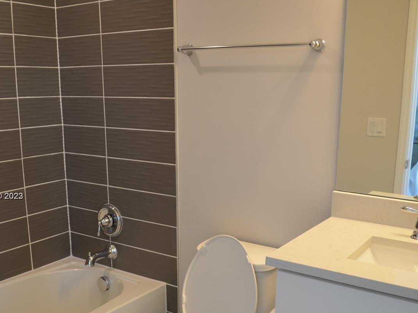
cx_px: 212
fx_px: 471
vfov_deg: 36.6
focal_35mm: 39
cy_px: 197
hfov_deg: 47.9
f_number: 4
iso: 400
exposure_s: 1/60
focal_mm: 18
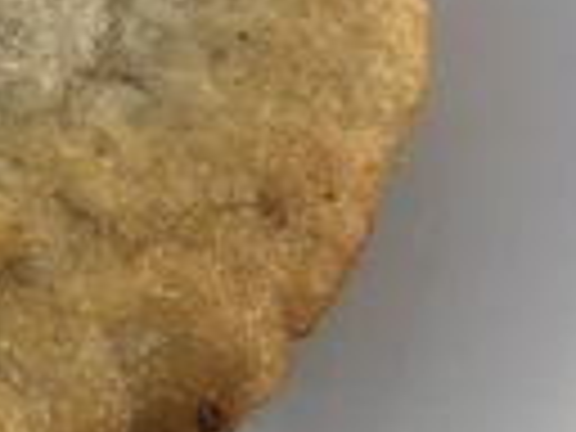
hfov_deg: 13.5
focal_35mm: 131
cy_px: -50
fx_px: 2180
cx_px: -468
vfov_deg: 11.2
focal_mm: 3.99
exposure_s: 1/750
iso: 20
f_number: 1.8
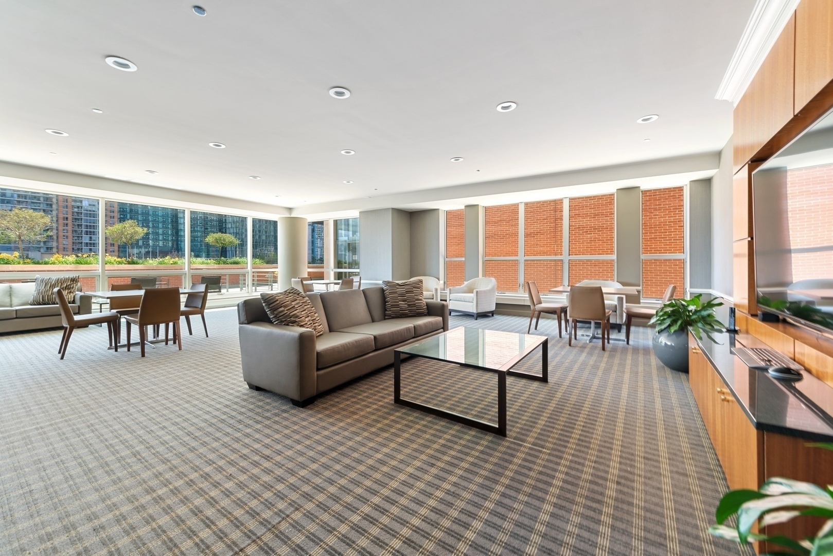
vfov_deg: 81.2
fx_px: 324
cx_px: 416
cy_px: 278
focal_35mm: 14
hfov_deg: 104.2
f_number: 8
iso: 100
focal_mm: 14
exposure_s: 1
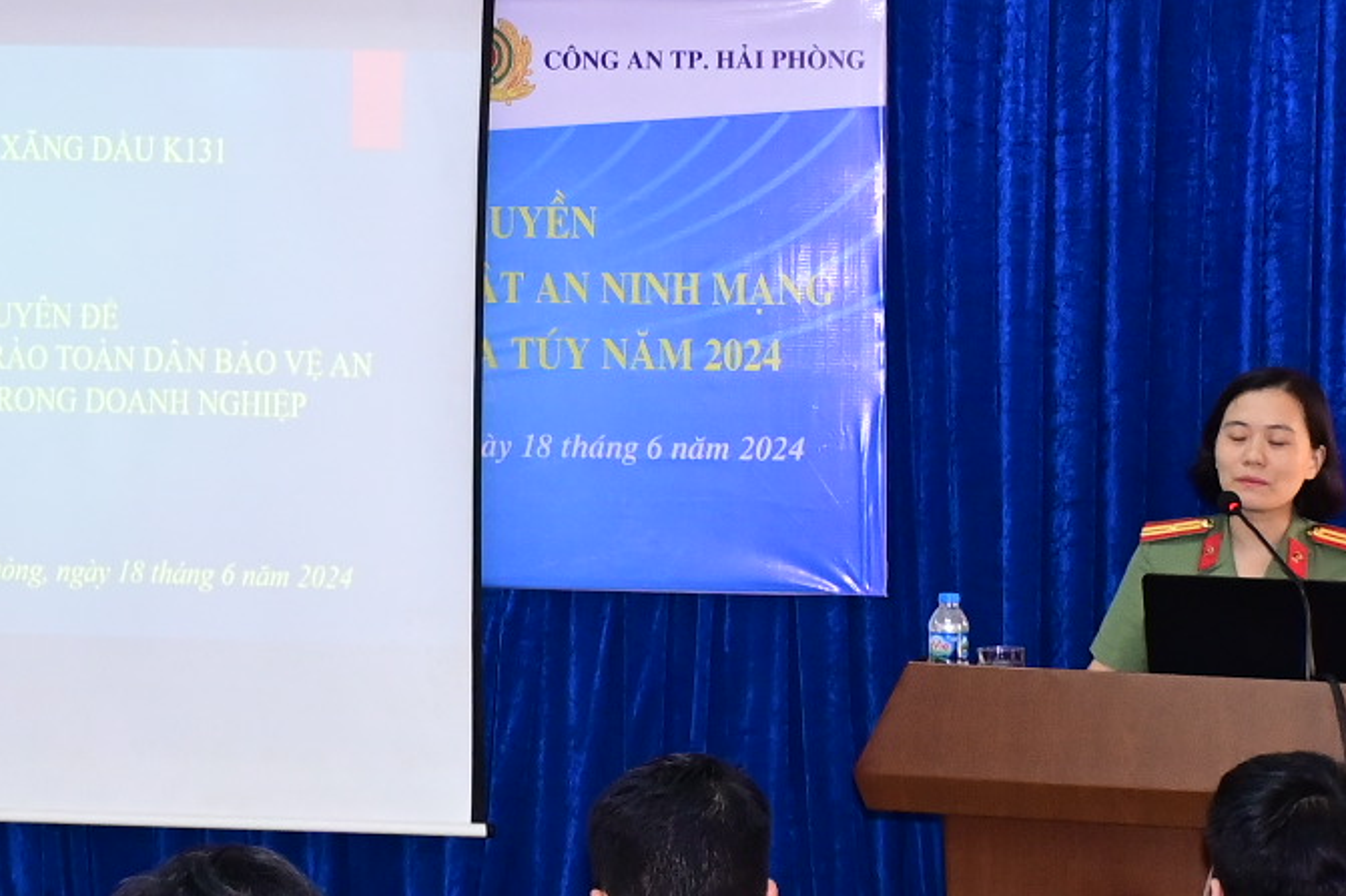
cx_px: 305
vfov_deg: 10.4
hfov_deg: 15.5
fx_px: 4934
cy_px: 303
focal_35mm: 132
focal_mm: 30
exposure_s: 1/200
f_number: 4
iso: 1600
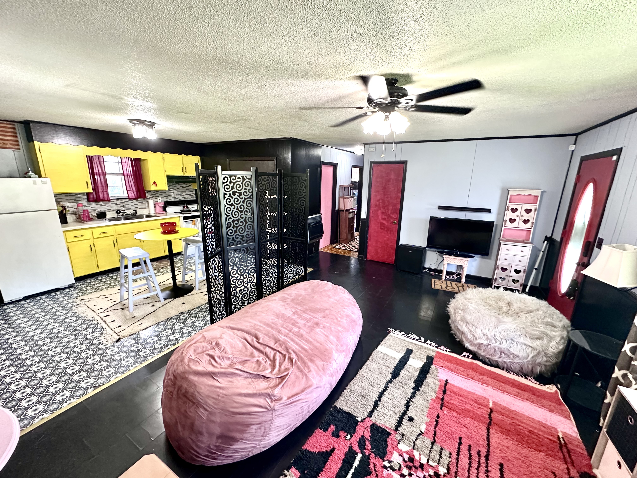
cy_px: 239
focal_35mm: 14
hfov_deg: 102.1
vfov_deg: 85.7
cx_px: 318
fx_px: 258
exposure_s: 1/60
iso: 400
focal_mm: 2.22
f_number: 2.2
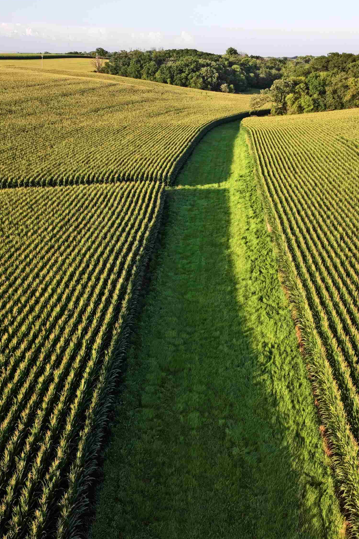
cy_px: 272
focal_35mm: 34
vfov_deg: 55.8
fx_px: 509
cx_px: 184
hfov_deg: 38.9
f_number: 2.8
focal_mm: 12.29
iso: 250
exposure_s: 1/15
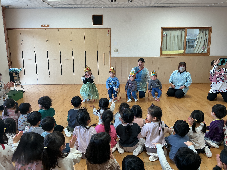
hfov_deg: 61.7
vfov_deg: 48.2
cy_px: 85
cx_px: 114
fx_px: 190
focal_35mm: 29
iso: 50
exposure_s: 1/60
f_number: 1.8
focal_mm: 3
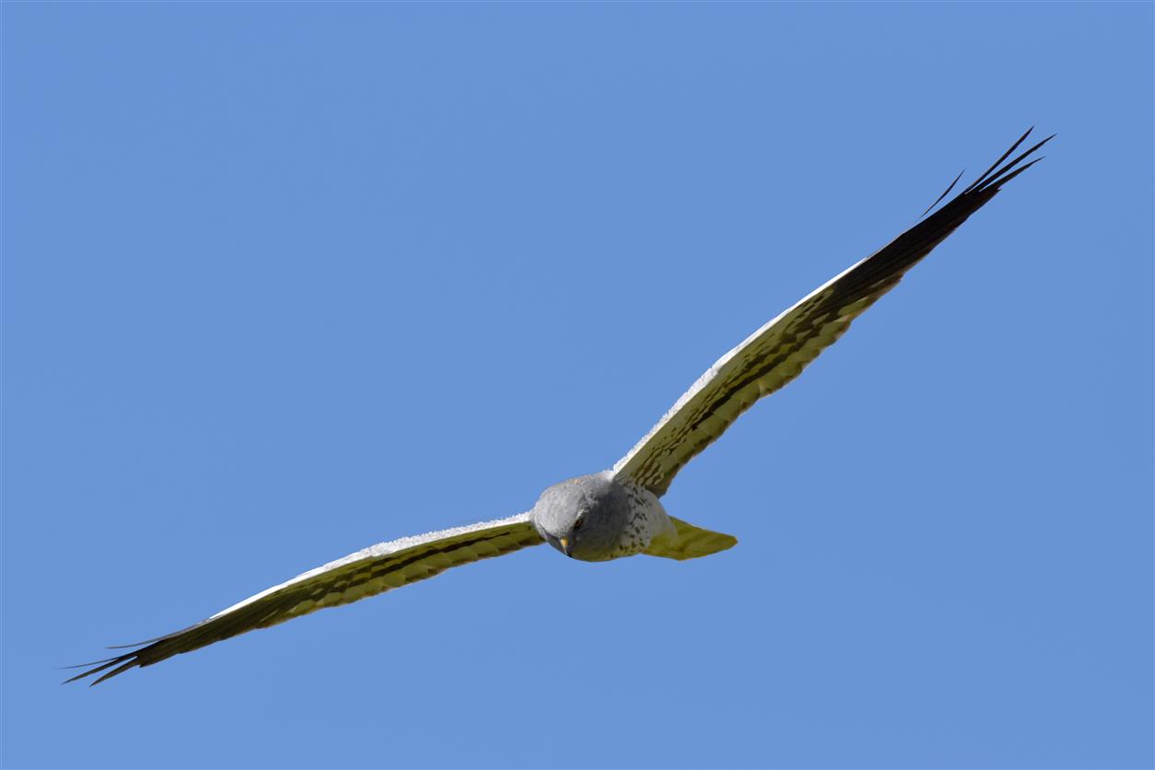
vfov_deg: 1.8
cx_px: 578
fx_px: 24061
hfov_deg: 2.7
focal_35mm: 750
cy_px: 385
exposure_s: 1/8000
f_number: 9
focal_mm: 500
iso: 1250
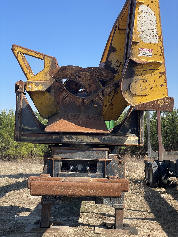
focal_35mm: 52
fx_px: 357
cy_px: 118
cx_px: 89
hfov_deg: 28.0
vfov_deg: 36.8
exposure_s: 1/959
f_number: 2
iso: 25
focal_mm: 6
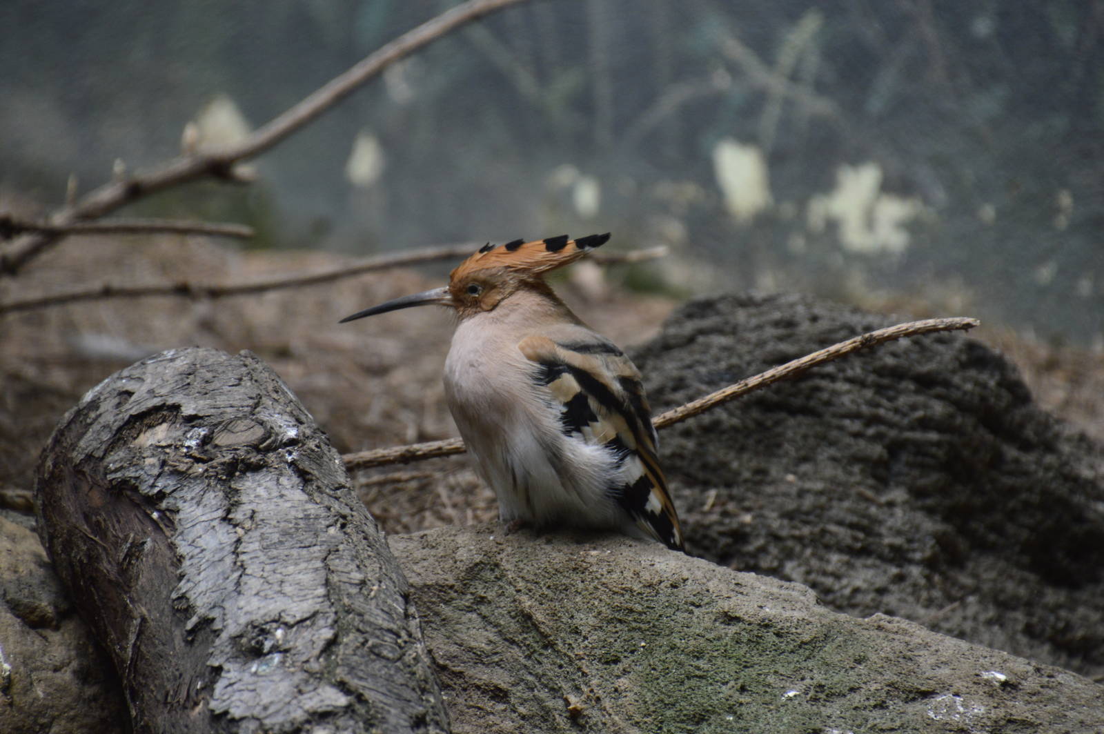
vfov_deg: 3.0
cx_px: 552
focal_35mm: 450
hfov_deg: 4.6
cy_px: 367
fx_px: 13788
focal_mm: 300
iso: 800
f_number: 6.3
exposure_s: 1/30
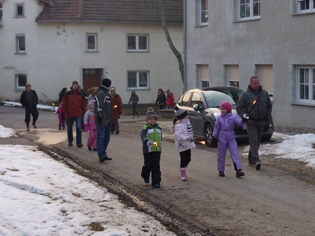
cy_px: 118
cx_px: 158
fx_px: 300
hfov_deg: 55.4
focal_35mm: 33
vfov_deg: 42.9
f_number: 2.8
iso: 80
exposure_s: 1/100
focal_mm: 5.5
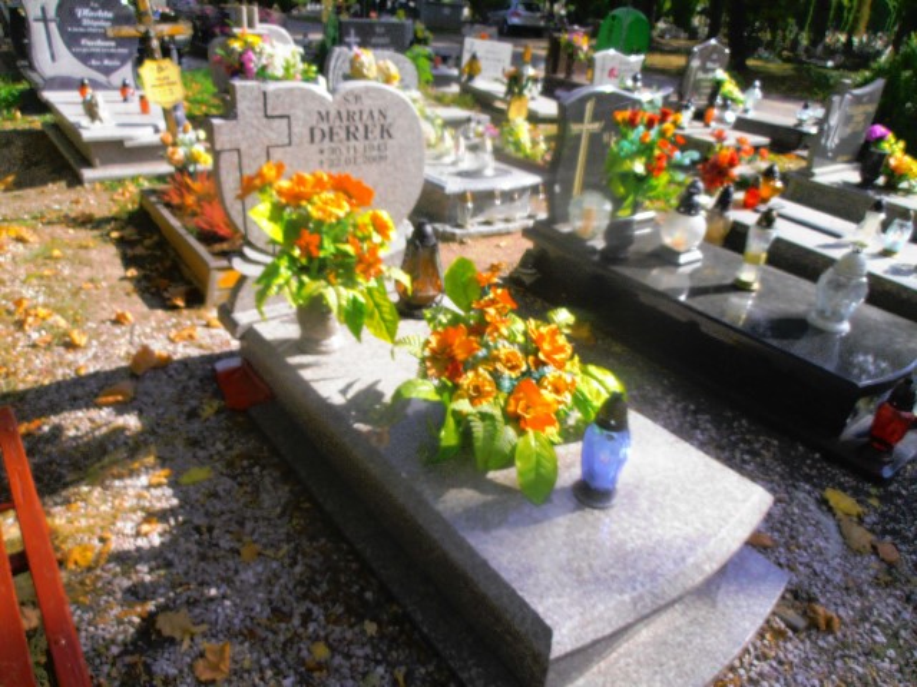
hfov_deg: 71.6
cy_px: 344
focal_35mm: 24
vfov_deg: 56.8
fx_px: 636
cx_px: 458
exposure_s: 1/640
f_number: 3
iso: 80
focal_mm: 4.2
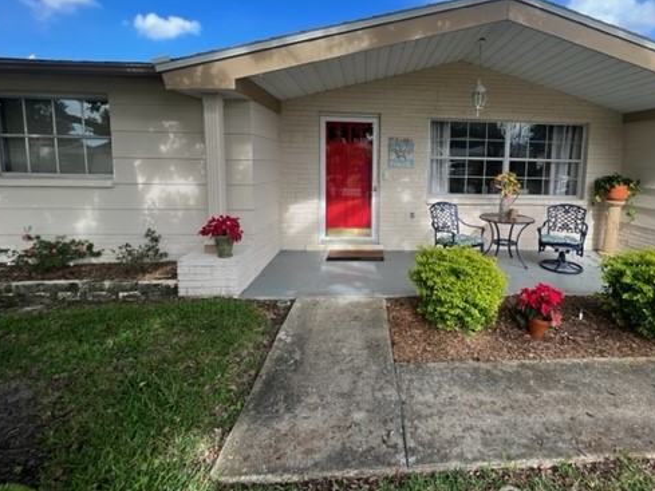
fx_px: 322
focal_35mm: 17
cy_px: 202
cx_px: 394
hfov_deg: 89.8
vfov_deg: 74.1
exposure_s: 1/479
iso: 32
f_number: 1.8
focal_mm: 1.57
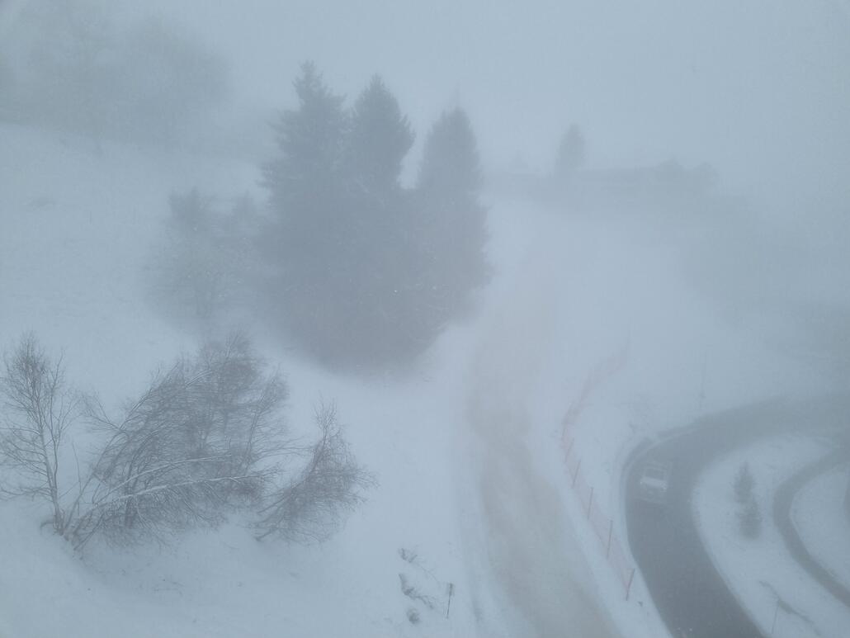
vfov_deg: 53.1
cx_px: 425
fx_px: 639
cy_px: 319
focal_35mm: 26
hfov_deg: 67.3
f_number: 1.8
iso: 50
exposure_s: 1/2232
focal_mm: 5.4
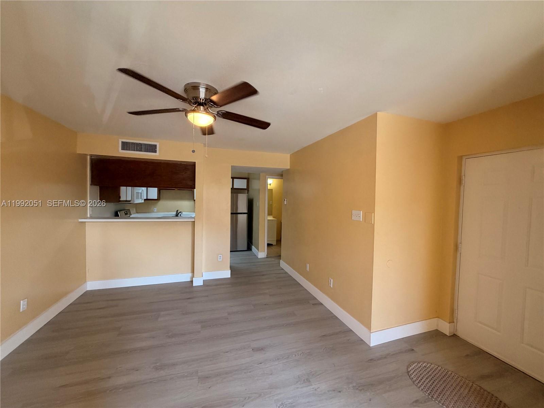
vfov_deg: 85.7
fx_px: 220
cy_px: 204
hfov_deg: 102.1
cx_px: 272
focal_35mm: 14
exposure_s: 1/120
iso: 320
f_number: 2.2
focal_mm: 2.22
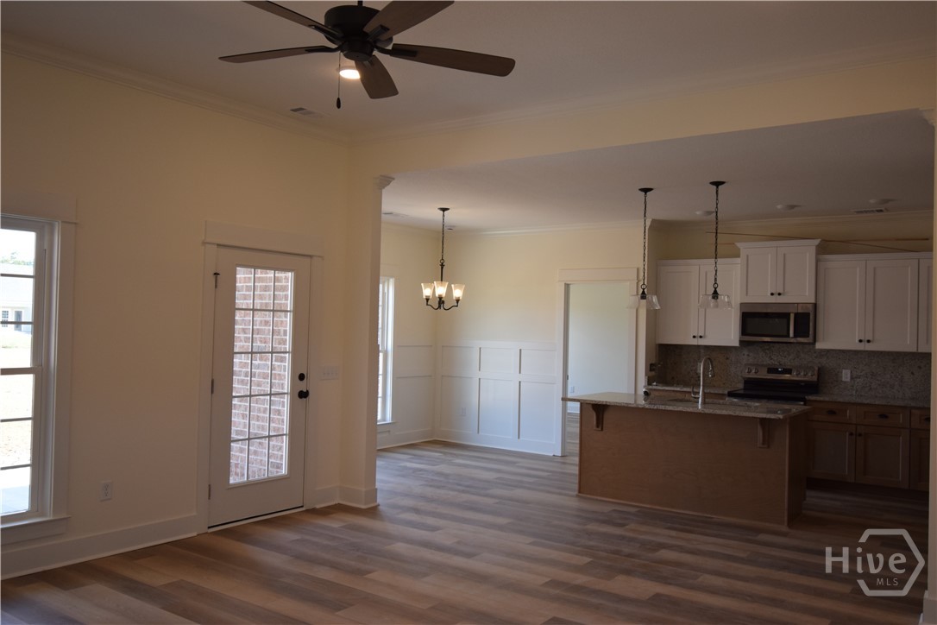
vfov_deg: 43.6
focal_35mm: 30
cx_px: 468
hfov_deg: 61.9
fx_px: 781
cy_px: 312
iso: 500
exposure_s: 1/125
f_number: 5.6
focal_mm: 20
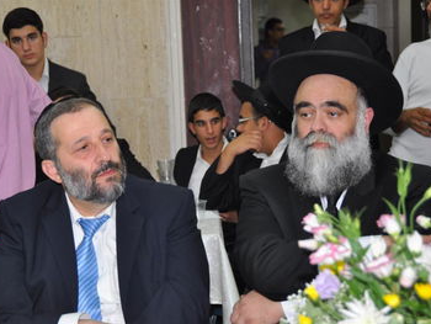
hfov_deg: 21.3
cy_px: 162
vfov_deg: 16.1
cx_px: 209
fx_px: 1146
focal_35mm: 92
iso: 500
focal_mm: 56
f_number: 5
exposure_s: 1/60
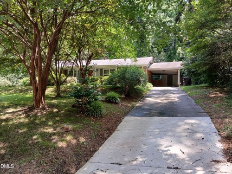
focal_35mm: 26
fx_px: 174
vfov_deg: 53.1
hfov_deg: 67.3
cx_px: 116
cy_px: 87
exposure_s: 1/120
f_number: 1.8
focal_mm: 3.98
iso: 40
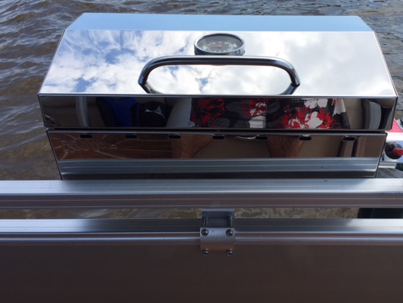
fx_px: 408
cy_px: 135
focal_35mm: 35
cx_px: 236
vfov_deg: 40.7
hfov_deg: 52.3
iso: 32
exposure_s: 1/2198
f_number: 2.2
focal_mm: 4.15
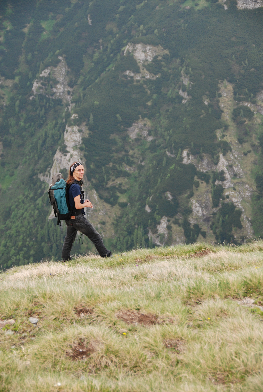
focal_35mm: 112
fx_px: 1229
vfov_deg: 18.2
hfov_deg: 12.2
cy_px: 196
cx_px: 132
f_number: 5.3
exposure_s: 1/125
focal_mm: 75
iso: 320
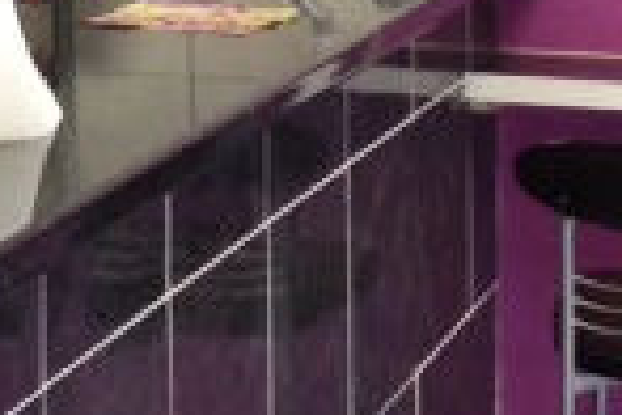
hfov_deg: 12.5
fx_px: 2747
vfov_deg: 8.4
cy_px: -199
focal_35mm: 159
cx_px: -190
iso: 200
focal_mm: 4.28
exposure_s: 1/20
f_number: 2.4
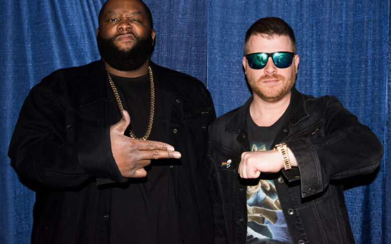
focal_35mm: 39
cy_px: 115
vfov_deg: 32.8
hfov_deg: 50.4
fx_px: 416
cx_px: 195
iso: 1000
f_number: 5.6
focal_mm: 38
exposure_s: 1/200
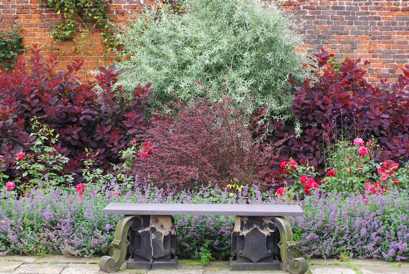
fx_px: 853
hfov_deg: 27.0
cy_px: 137
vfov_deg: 18.2
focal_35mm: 75
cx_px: 204
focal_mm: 50
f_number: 4.5
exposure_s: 1/125
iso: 100
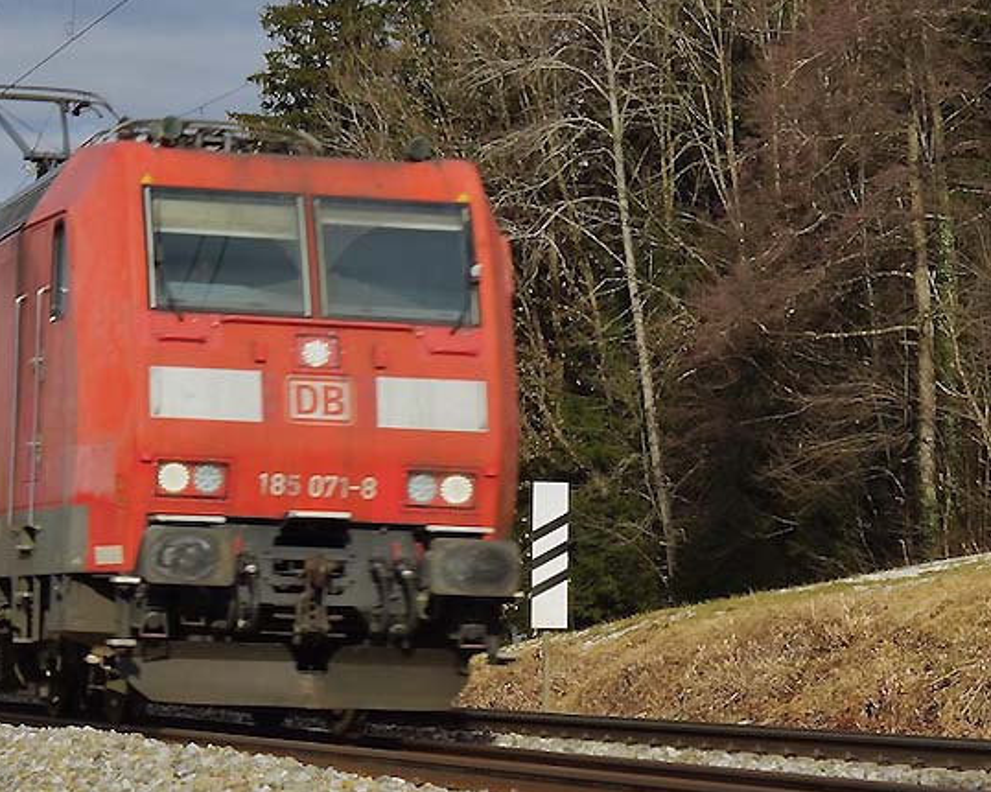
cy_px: 377
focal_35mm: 128
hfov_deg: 15.0
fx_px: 3753
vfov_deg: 12.0
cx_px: 243
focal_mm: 50
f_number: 13
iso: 100
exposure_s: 1/125
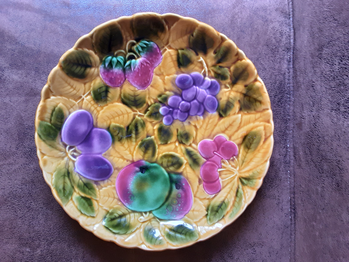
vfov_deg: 49.7
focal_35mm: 28
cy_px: 131
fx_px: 282
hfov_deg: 63.4
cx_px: 174
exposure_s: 1/33
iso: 160
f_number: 1.9
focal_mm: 2.9
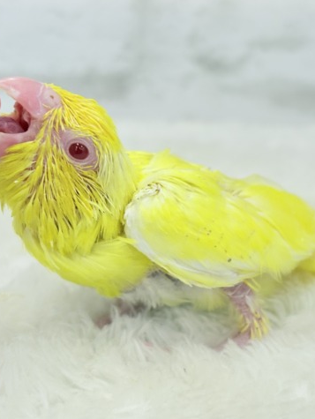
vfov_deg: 27.8
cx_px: 170
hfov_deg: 21.0
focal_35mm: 70
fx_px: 848
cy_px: 210
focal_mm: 5.96
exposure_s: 1/100
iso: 50
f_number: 1.6
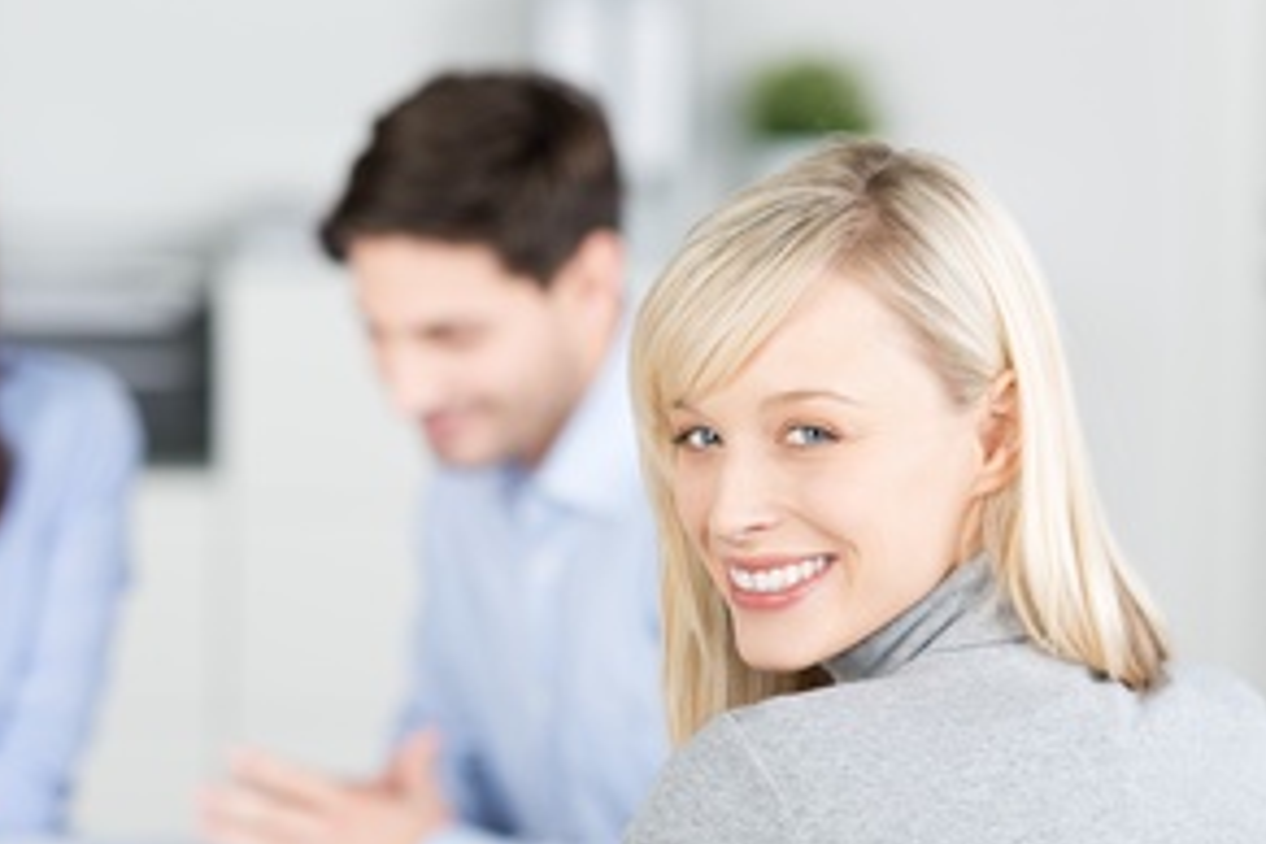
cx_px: 457
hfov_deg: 10.4
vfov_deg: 7.0
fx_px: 6927
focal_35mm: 197
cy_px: 511
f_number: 3.5
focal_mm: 135
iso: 100
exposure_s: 1/200
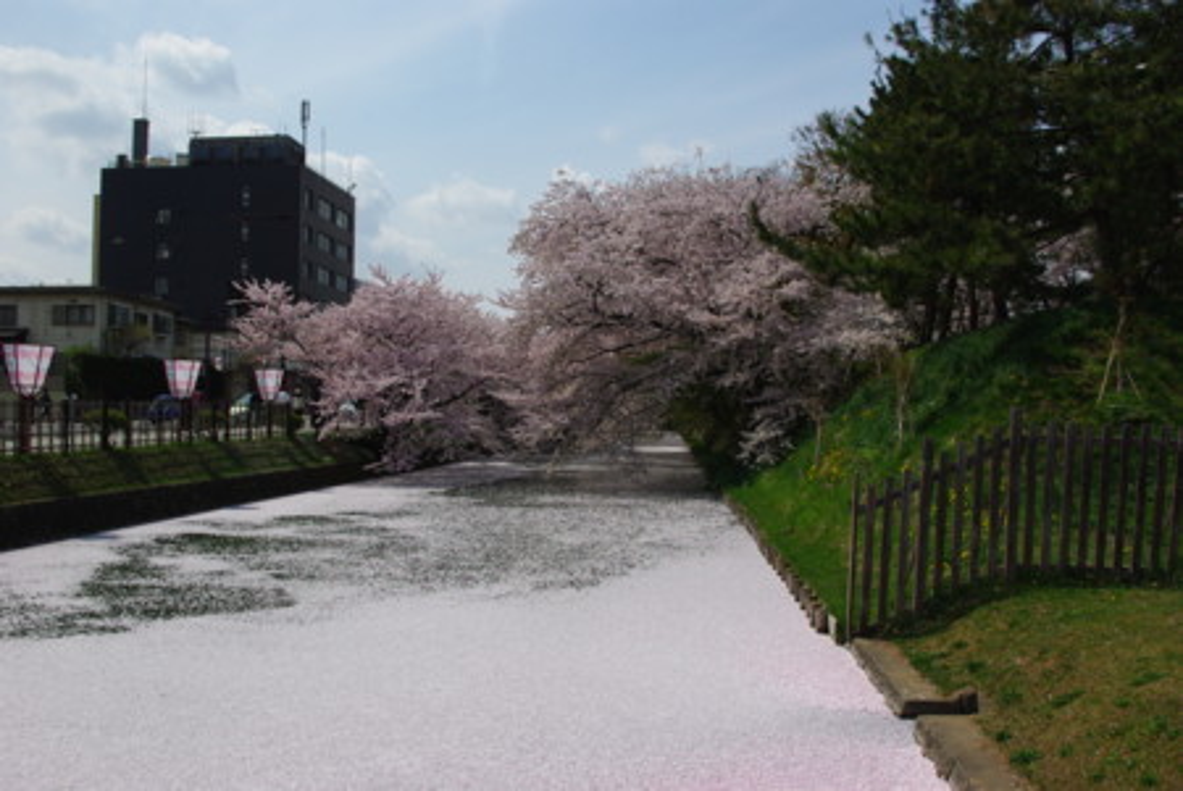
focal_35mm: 31
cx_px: 592
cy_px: 396
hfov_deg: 60.2
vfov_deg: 42.4
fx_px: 1020
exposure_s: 1/180
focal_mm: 21.25
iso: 100
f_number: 11
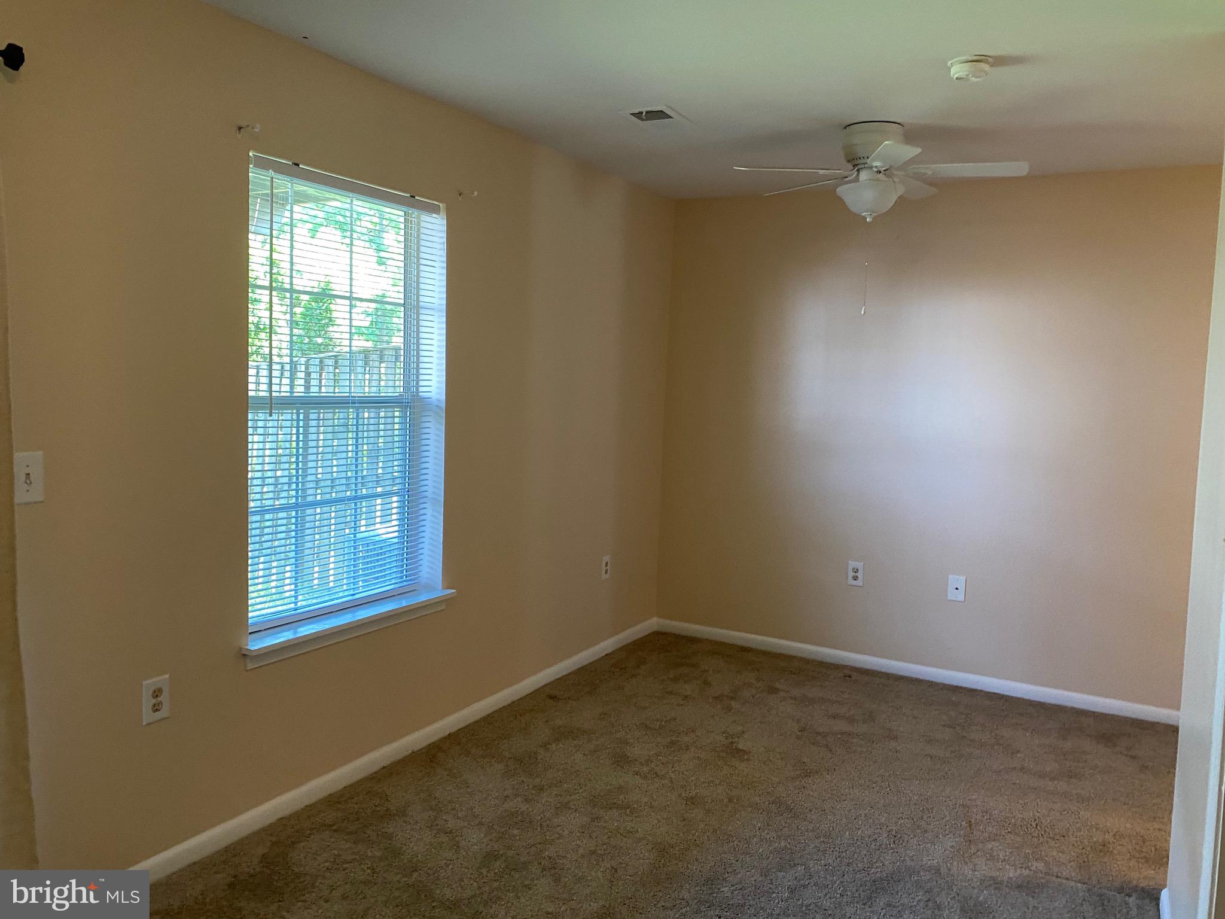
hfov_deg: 67.3
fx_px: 920
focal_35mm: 26
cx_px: 612
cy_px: 460
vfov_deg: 53.1
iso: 250
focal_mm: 4.25
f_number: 1.8
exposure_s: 1/60
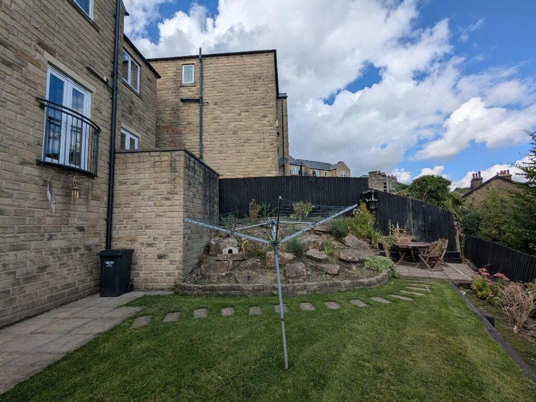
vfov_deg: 78.1
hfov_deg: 94.5
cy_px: 201
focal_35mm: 16
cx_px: 268
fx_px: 248
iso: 41
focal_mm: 2.35
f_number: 2.2
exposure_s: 1/1524
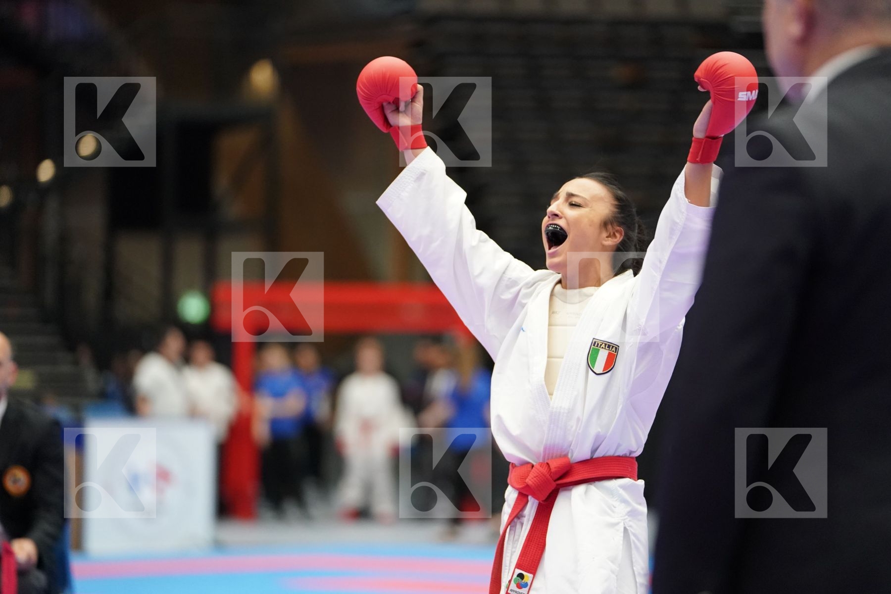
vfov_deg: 8.4
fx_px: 4059
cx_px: 446
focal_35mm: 164
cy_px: 297
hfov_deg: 12.5
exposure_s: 1/1000
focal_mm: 164
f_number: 2.8
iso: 5000
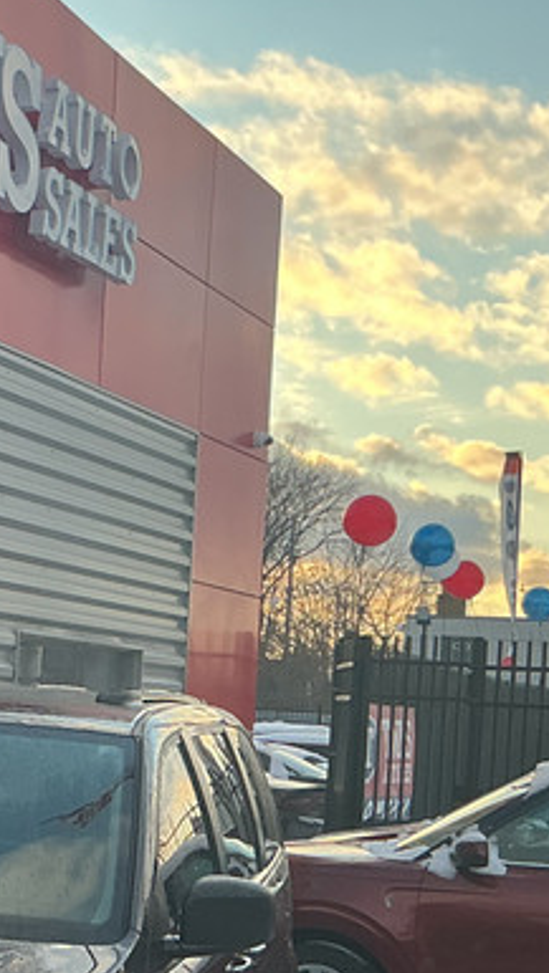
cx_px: -213
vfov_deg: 25.2
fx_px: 2171
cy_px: 634
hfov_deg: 13.7
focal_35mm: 84
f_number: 1.8
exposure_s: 1/372
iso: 25
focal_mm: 3
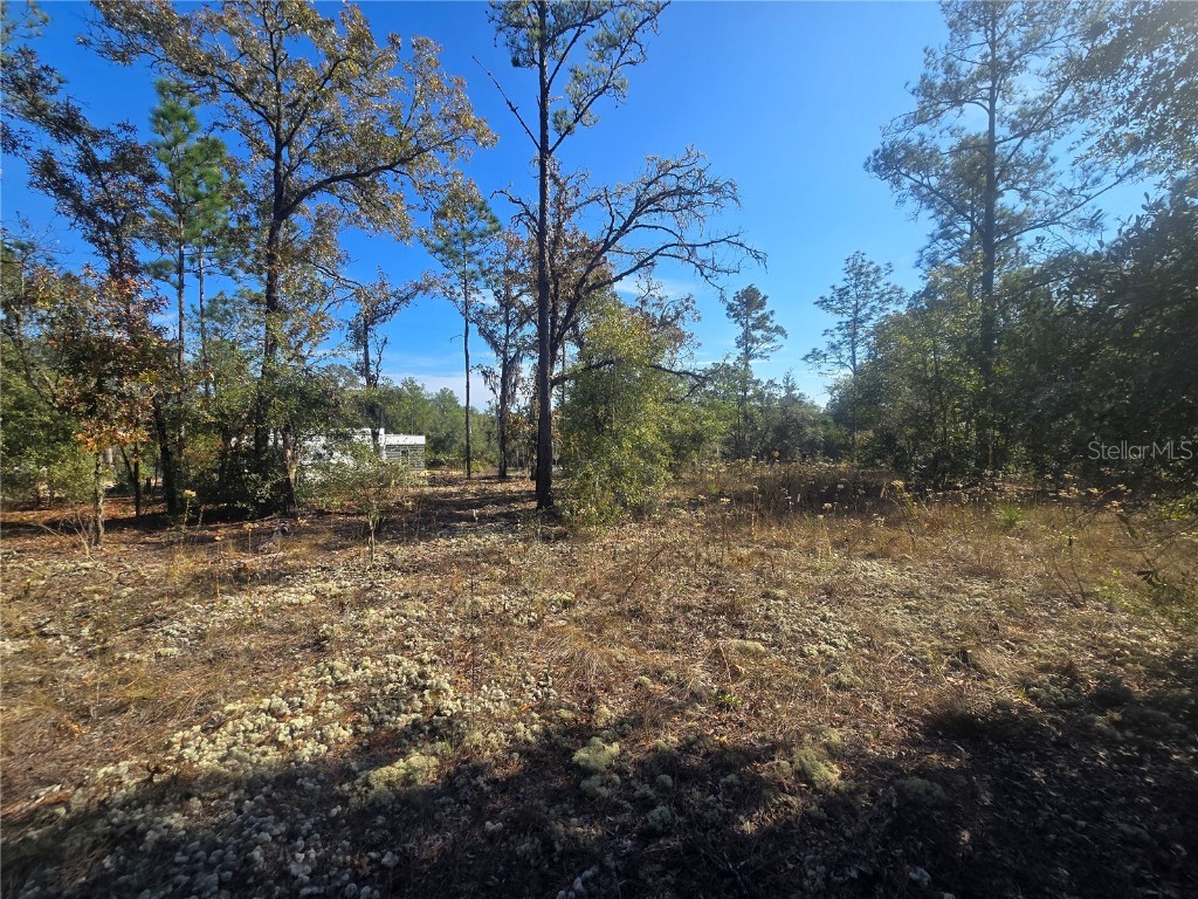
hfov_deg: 106.2
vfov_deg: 89.9
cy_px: 450
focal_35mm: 13
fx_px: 450
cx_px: 599
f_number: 2.2
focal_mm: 2.2
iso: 50
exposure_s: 1/1339
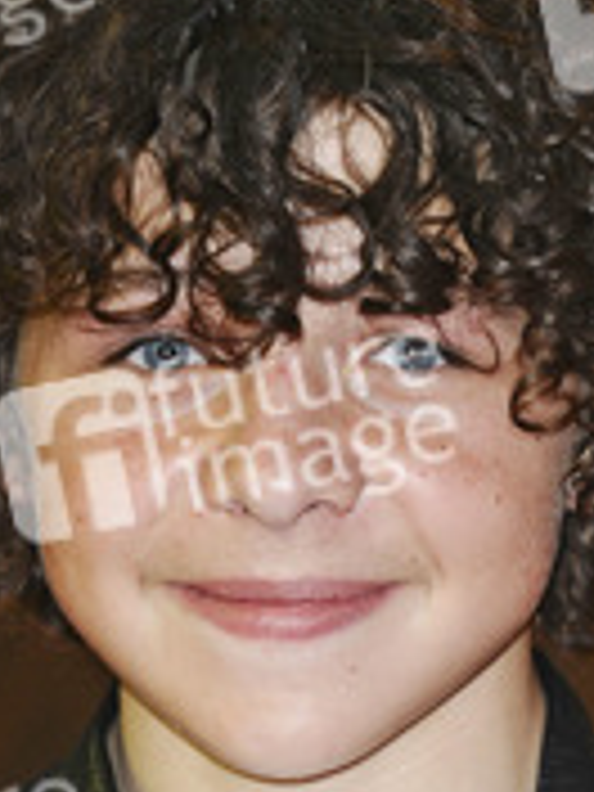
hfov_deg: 2.4
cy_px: 662
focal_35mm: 607
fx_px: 13890
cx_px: 358
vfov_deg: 3.3
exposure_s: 1/200
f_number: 4.5
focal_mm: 185
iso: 320
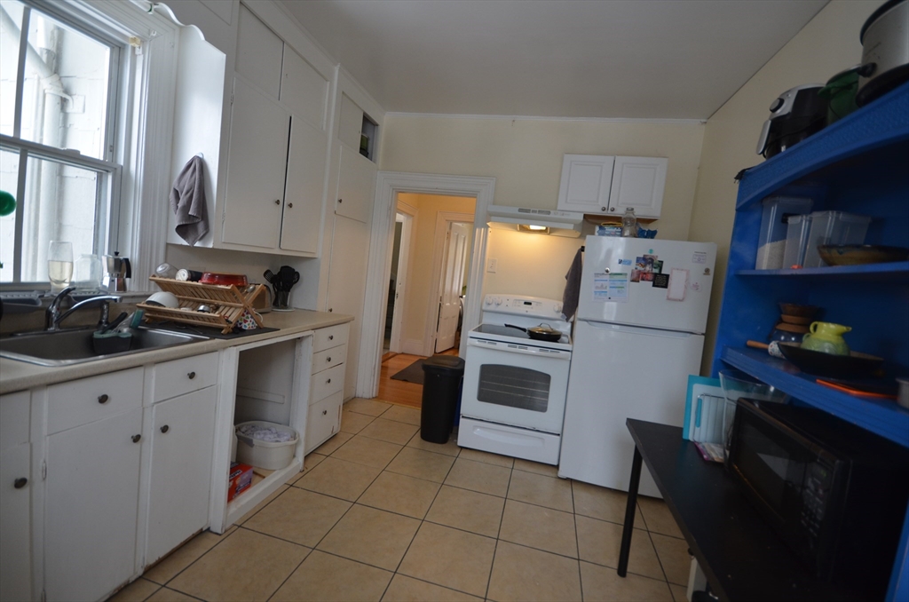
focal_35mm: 16
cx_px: 454
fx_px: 416
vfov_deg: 71.8
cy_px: 301
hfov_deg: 95.1
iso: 400
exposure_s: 1/80
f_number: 4.2
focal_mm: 11
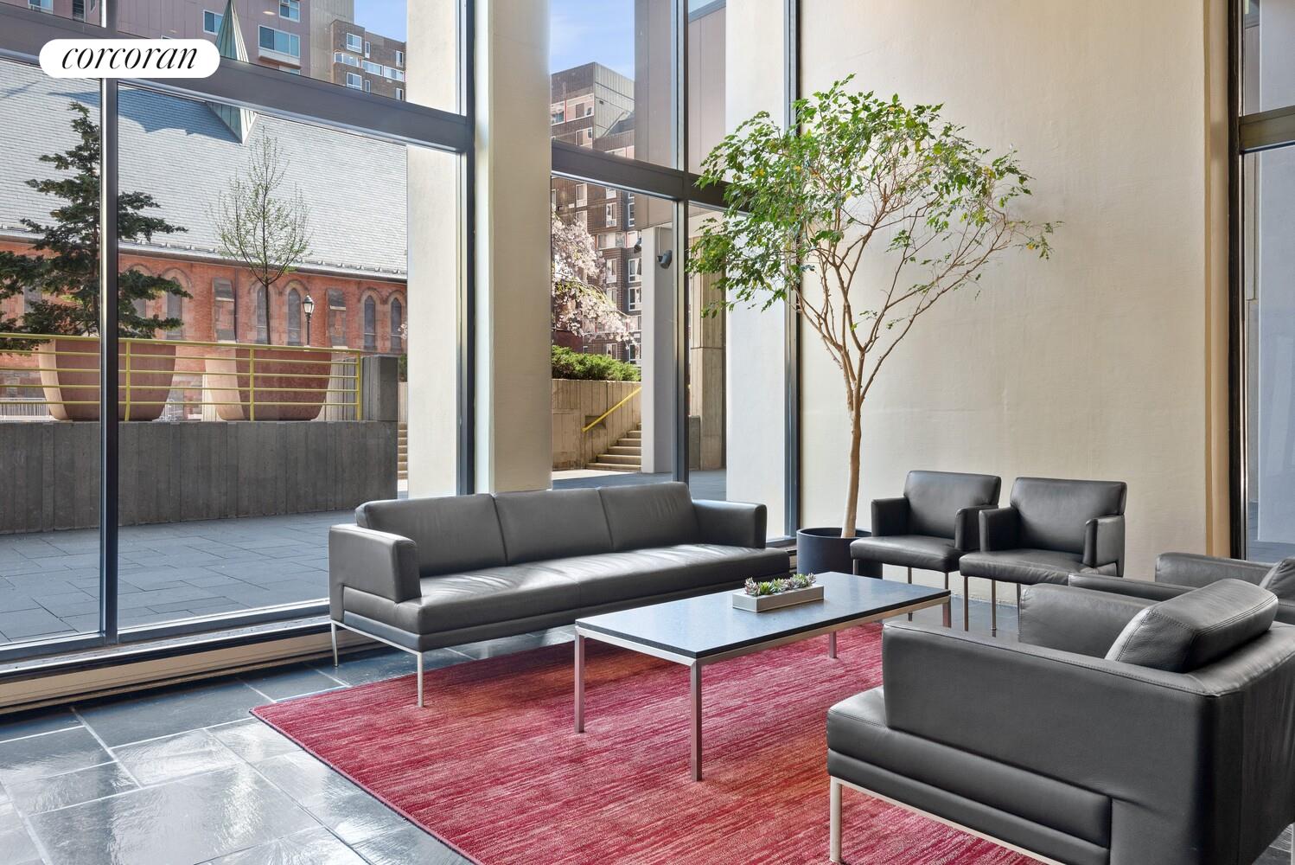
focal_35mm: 25
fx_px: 900
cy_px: 432
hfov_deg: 71.5
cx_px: 648
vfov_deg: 51.3
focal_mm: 25
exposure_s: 1/4
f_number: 13
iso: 200
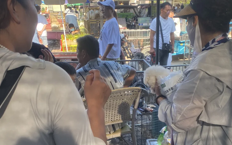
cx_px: 123
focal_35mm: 42
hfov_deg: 47.2
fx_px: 266
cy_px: 106
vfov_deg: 30.1
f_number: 1.8
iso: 32
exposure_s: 1/418
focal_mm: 4.25
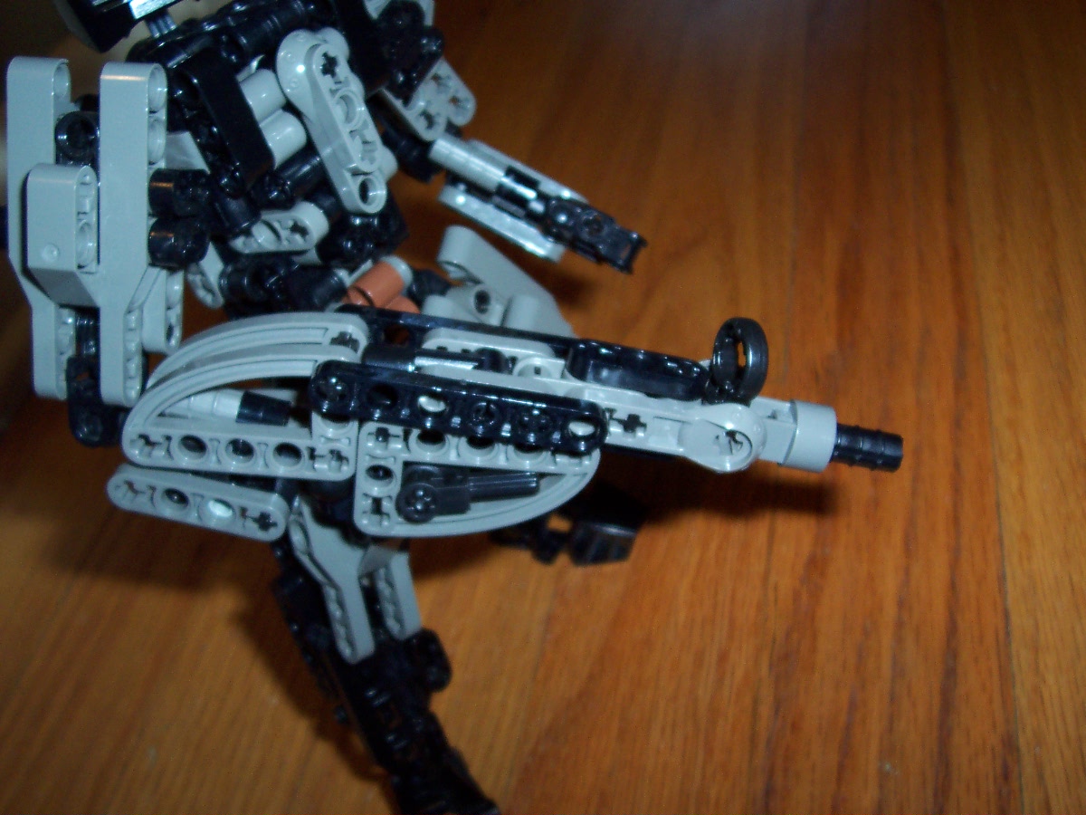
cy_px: 408
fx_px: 1161
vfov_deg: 38.7
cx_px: 543
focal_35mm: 37
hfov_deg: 50.1
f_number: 2.8
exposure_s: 1/60
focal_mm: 5.6
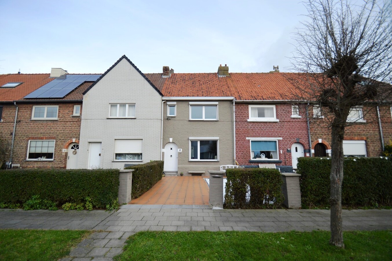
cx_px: 196
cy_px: 130
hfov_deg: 53.2
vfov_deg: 36.8
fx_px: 392
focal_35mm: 36
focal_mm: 24
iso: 400
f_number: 5
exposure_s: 1/1250
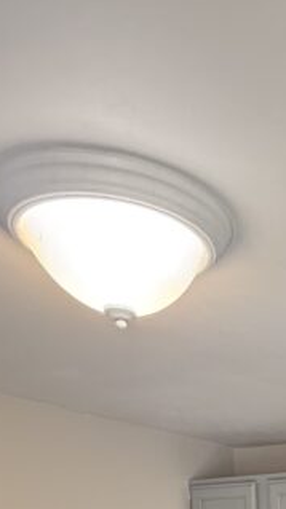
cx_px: 347
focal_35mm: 49
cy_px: 755
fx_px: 662
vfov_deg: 28.4
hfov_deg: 22.4
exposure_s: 1/99
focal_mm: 2.22
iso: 250
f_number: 2.2
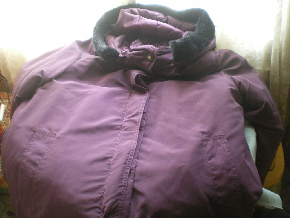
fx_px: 318
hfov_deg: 49.0
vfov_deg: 37.7
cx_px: 145
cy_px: 109
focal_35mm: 38
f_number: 3.1
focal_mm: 6.3
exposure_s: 1/50
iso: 320
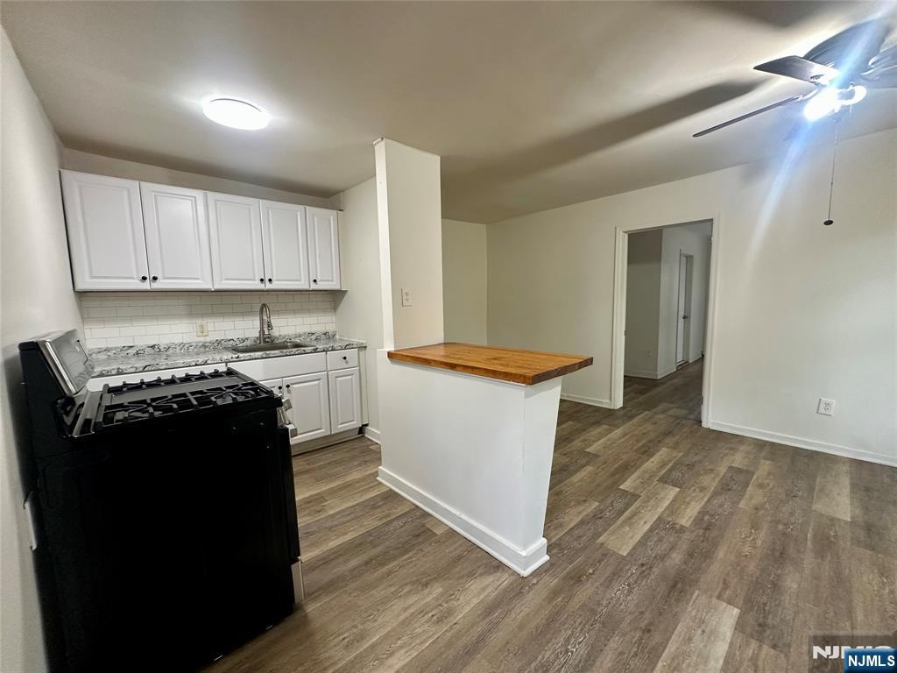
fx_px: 363
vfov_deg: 85.7
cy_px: 336
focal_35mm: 14
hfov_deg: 102.1
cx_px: 448
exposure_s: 1/60
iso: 200
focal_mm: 2.22
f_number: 2.2
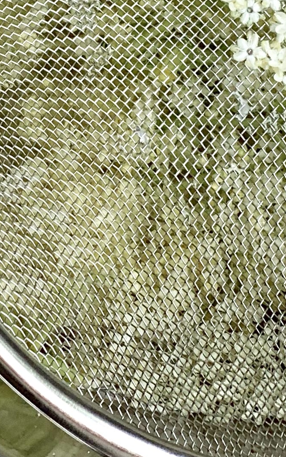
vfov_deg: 9.5
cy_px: -397
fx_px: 2593
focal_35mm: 208
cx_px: -232
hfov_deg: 6.2
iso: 50
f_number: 2.4
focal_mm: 6
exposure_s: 1/122
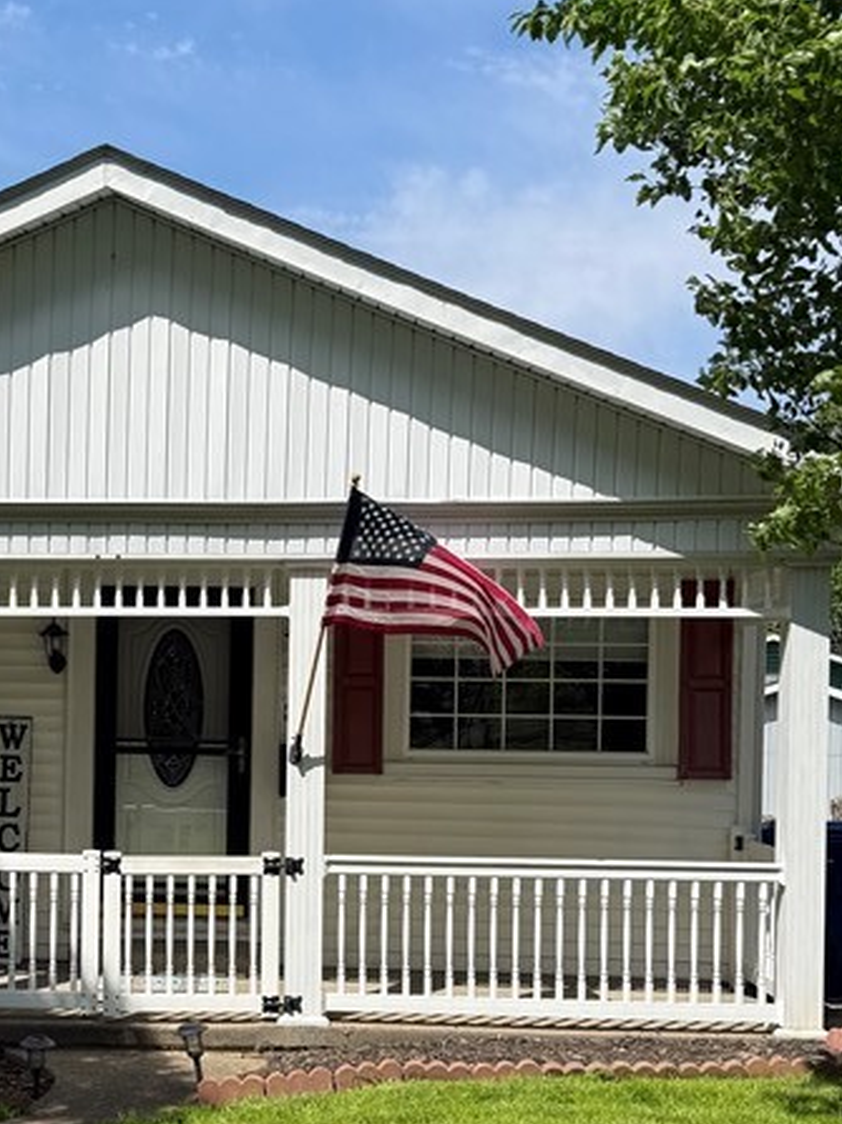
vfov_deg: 34.7
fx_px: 1785
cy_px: 734
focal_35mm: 55
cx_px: 171
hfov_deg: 26.1
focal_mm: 6.76
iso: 80
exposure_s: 1/4975
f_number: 1.78
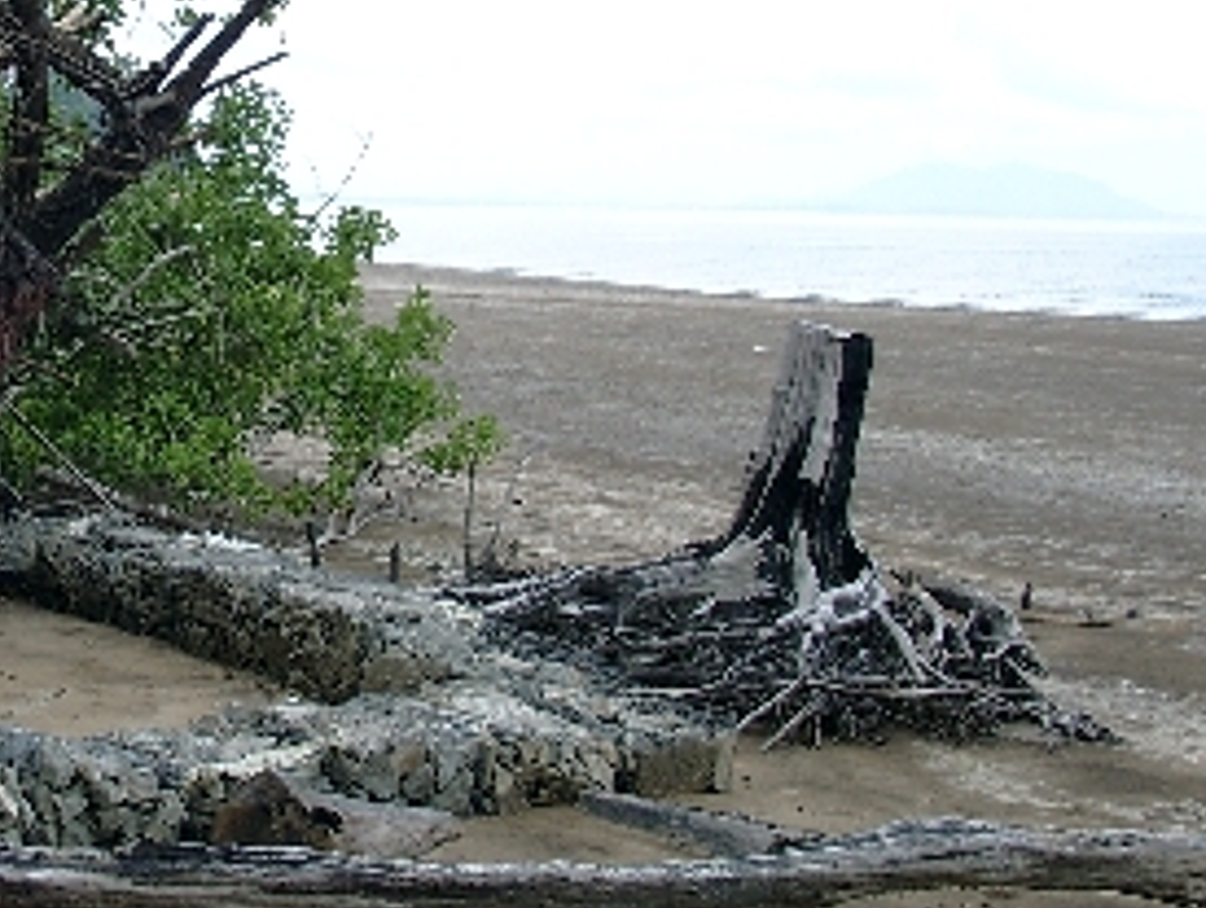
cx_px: 83
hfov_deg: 23.9
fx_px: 2756
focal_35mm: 79
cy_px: 127
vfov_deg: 18.5
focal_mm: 7.13
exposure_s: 1/301
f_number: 4
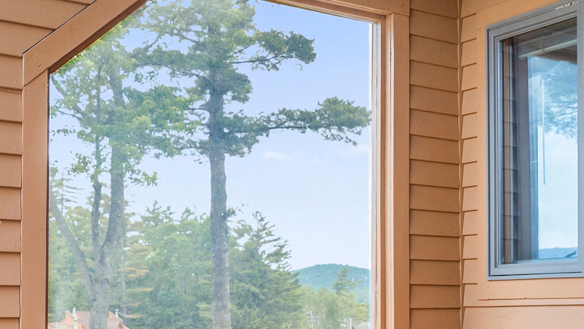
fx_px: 1007
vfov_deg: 18.2
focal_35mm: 65
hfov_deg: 29.2
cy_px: 313
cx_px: 646
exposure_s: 1/2000
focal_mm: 23
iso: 640
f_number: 6.3
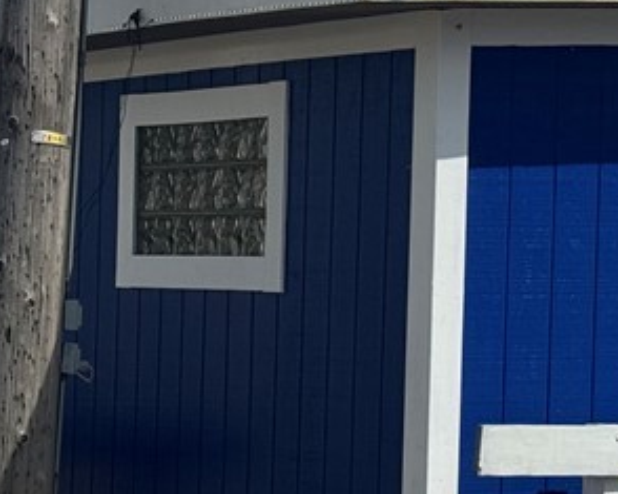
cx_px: 246
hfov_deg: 11.8
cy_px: 294
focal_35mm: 163
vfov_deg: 9.5
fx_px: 2980
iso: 64
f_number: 1.78
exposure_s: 1/7937
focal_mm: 6.76
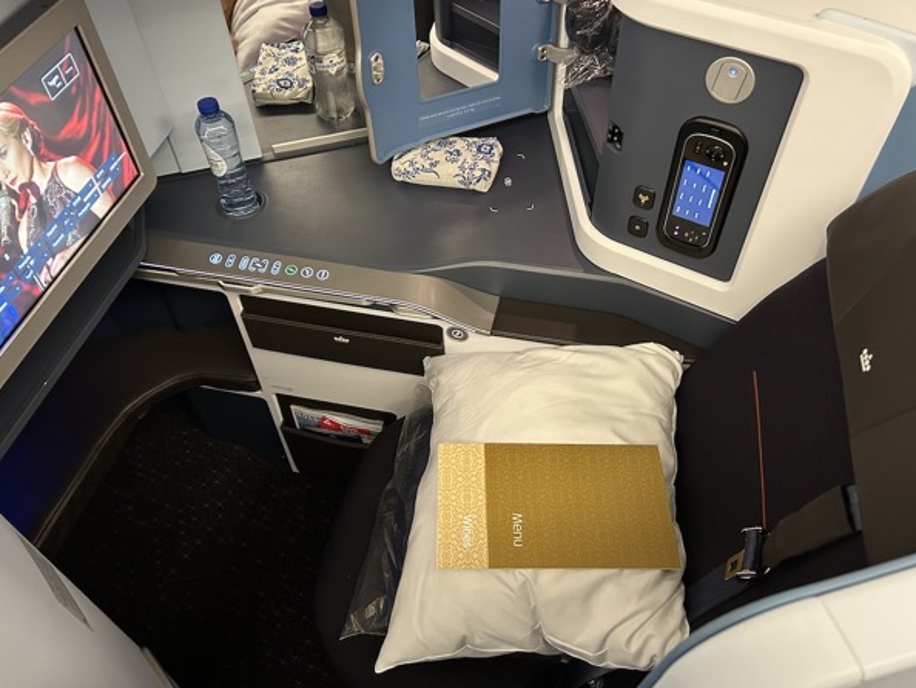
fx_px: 741
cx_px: 464
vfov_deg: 49.8
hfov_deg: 63.4
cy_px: 330
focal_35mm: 28
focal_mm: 5.7
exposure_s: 1/42
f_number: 1.5
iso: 500
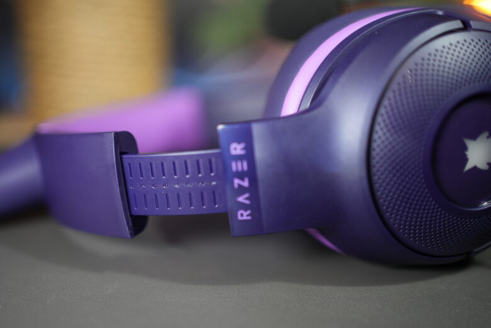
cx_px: 246
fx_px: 477
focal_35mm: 35
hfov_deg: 54.4
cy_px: 164
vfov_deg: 37.9
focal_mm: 35
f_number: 1.8
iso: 100
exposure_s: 1/125
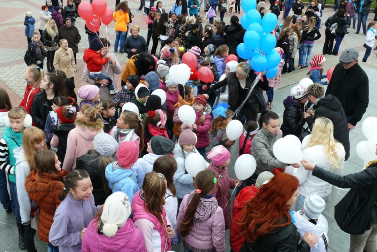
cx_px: 183
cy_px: 120
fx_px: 398
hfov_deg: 50.7
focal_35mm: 38
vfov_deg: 35.1
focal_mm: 7.4
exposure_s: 1/160
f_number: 4
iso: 100
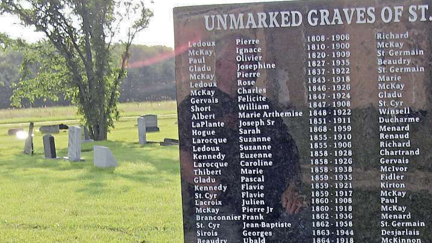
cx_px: 223
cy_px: 292
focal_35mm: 81
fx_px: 928
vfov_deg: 14.5
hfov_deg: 26.2
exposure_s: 1/60
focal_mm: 5.7
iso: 80
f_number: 8.8
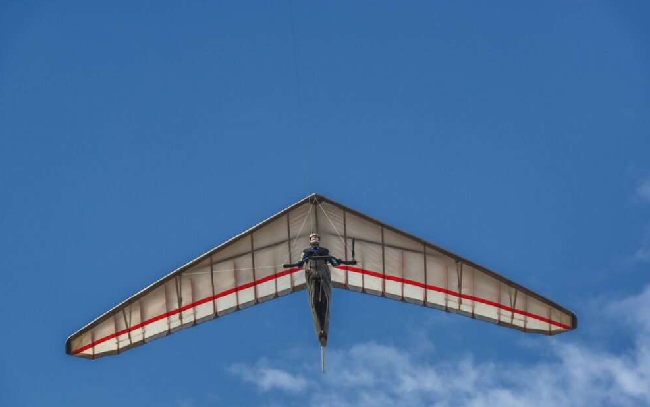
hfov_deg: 14.1
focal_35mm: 148
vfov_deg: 8.9
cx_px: 324
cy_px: 217
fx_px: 2622
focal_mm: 140
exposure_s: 1/640
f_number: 8
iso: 200
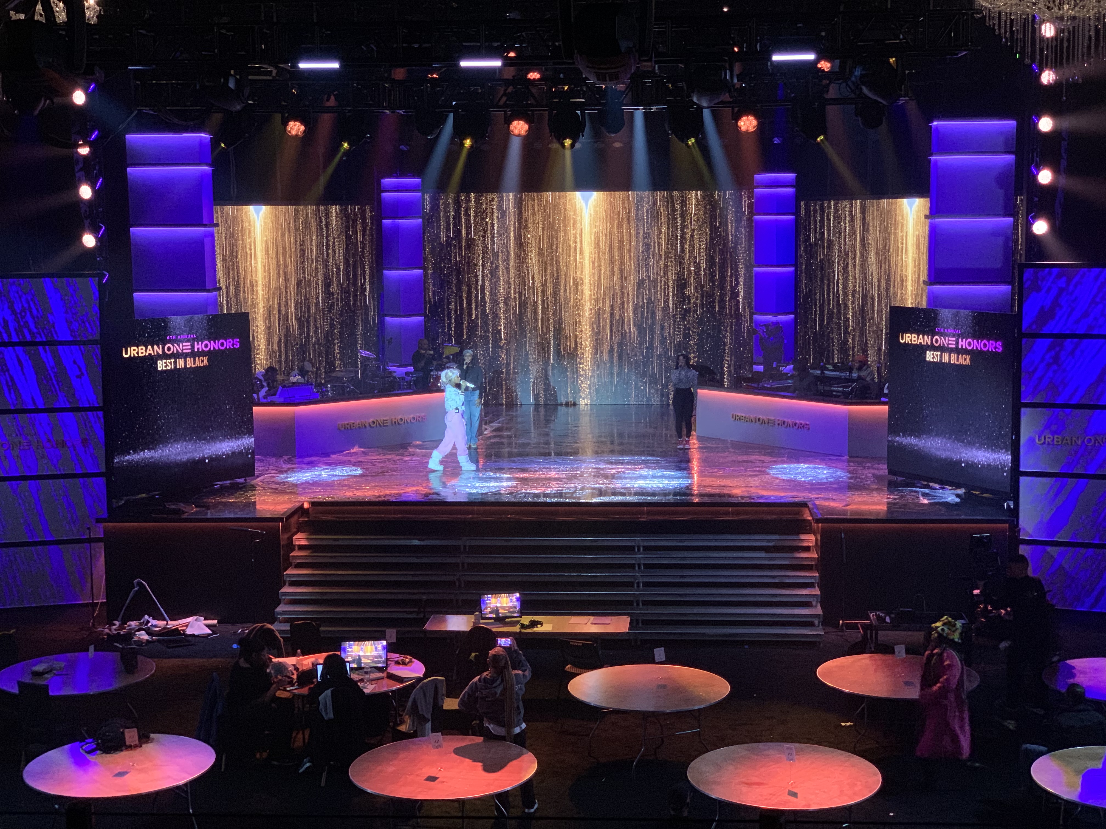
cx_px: 553
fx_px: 1661
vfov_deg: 28.0
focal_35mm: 52
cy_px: 414
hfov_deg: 36.8
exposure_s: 1/60
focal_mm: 6
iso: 500
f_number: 2.4
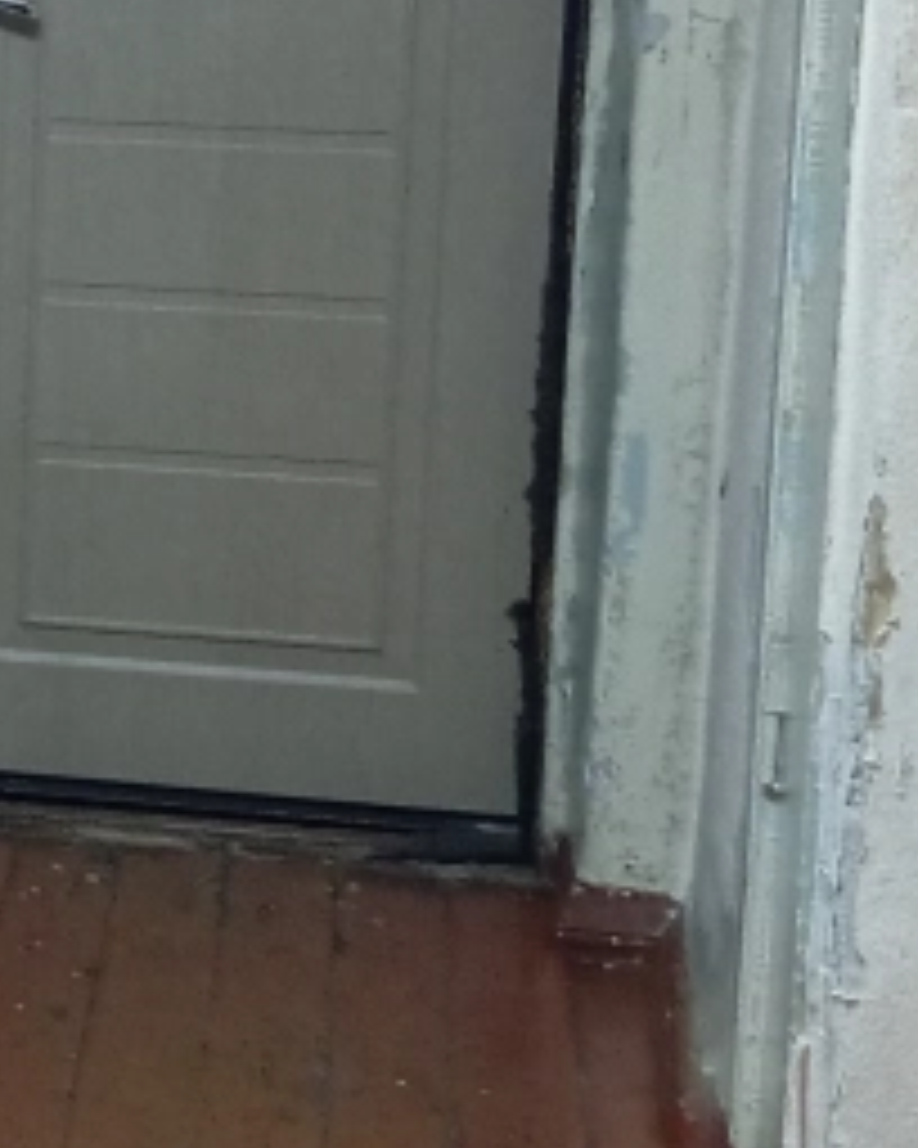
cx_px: -565
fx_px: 3940
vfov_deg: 16.5
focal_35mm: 116
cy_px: 257
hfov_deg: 12.5
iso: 1521
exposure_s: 1/20
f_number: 1.8
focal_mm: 4.22
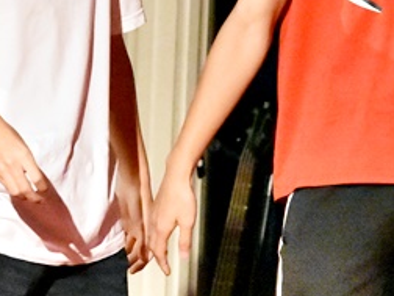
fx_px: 8991
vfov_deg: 1.9
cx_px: 23
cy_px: 34
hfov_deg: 2.5
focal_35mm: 790
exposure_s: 1/320
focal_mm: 135
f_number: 4.8
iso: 20000
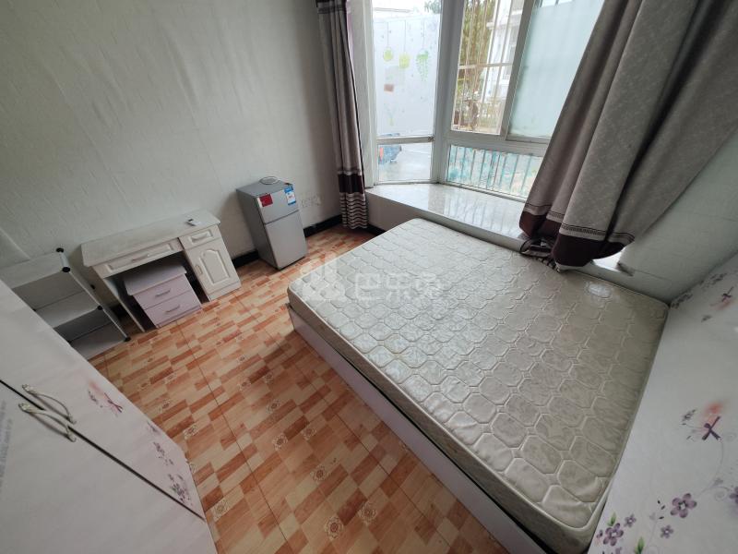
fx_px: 277
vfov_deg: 89.9
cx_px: 369
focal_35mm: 13
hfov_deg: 106.2
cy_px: 277
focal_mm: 2.39
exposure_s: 1/211
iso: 200
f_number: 2.2
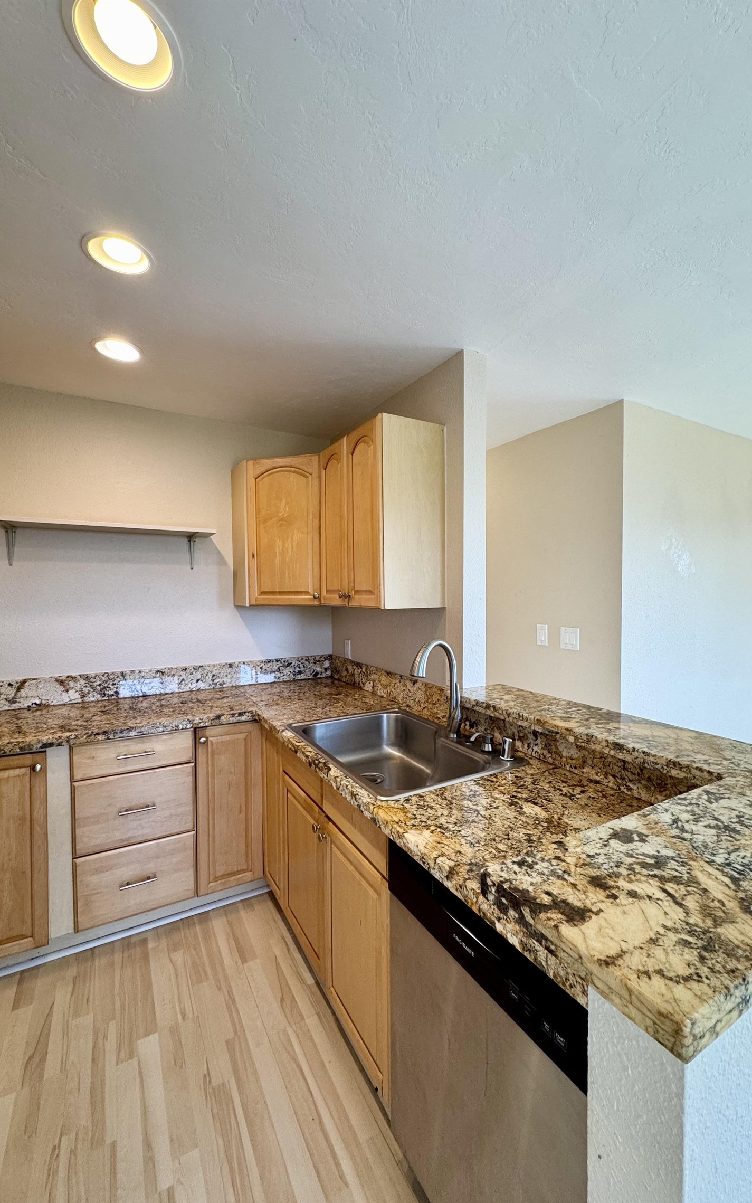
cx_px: 396
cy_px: 607
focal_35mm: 15
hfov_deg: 74.8
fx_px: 492
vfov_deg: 101.5
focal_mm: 2.22
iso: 160
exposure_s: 1/120
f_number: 2.2
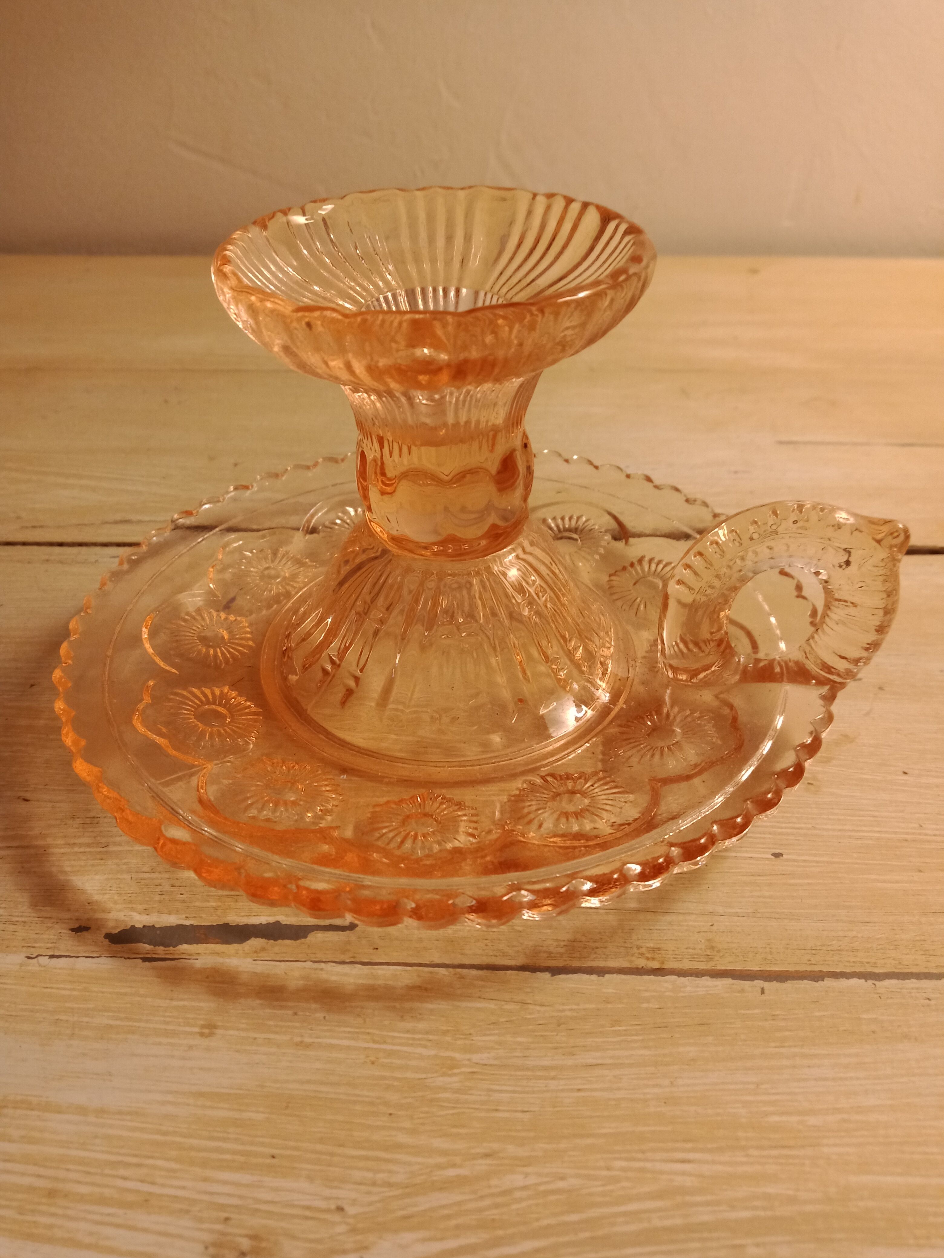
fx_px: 982
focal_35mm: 27
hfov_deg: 51.4
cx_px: 472
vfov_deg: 65.3
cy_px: 629
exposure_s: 1/33.3
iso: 350
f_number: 2
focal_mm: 3.54
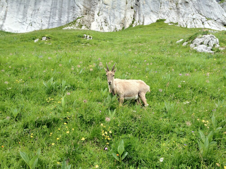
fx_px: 229
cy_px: 84
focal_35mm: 35
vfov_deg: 40.7
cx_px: 113
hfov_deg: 52.6
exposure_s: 1/493
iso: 64
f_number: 2.4
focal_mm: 4.28
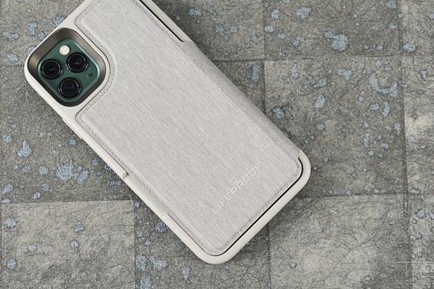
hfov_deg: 24.3
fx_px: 1008
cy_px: 114
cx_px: 199
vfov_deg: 16.3
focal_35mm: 84
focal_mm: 45
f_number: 4
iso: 250
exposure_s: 1/60
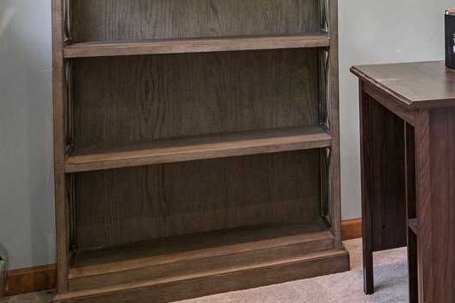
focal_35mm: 65
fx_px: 821
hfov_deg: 23.0
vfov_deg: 20.1
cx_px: 736
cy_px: -20
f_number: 11
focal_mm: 17
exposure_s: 1/13
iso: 400
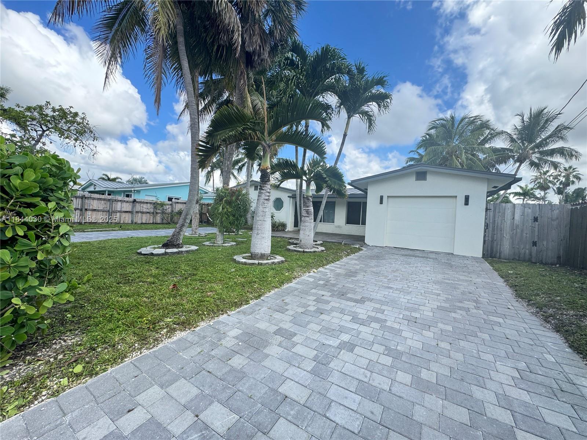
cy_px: 220
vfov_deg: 85.7
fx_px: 237
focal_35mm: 14
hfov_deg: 102.1
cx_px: 294
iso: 40
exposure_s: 1/390
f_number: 2.2
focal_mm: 2.22
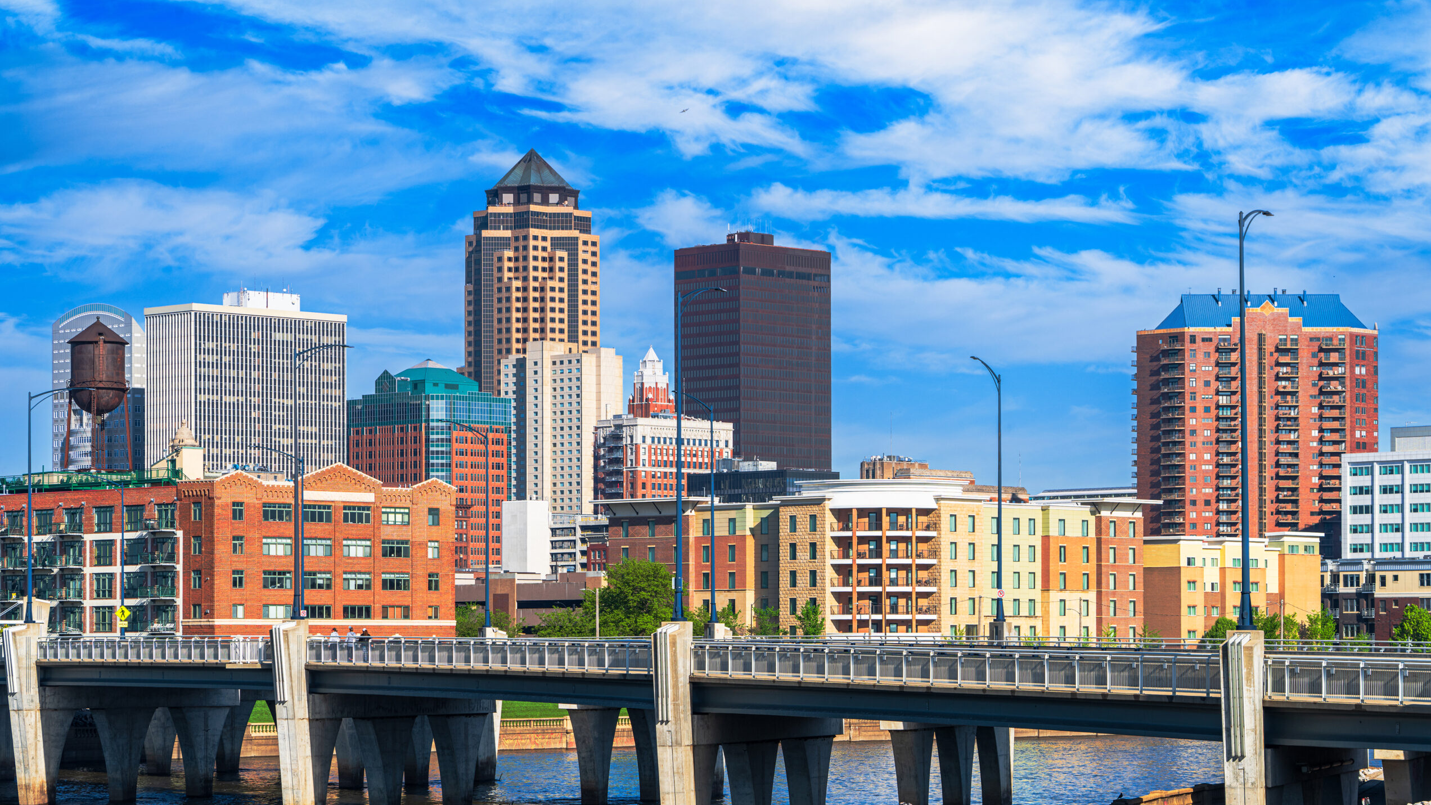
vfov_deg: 12.5
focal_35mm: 97
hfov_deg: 22.0
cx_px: 716
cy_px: 462
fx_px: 3681
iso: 100
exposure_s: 1/320
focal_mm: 92
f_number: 8
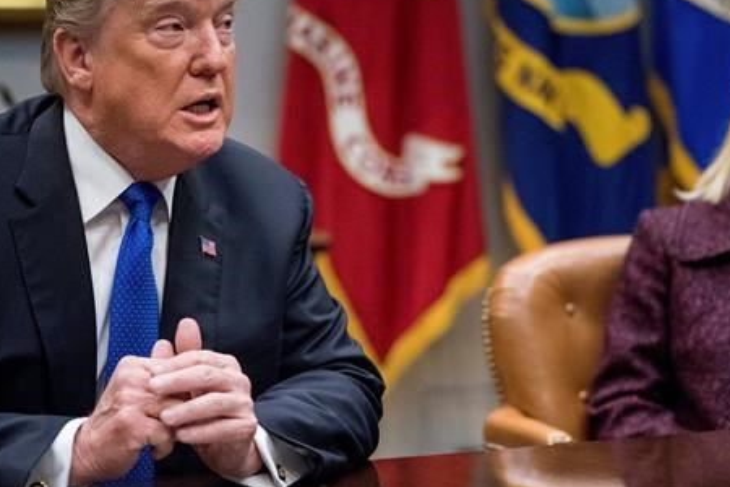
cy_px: 197
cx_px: 438
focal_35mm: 101
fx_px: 2048
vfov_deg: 13.5
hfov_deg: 20.2
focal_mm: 70
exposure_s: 1/800
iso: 12800
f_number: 2.8
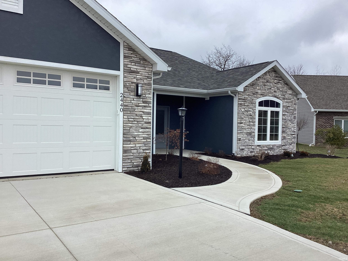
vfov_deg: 45.4
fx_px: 312
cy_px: 130
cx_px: 174
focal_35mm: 31
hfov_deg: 58.4
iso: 25
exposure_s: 1/375
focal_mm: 3.3
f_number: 2.4
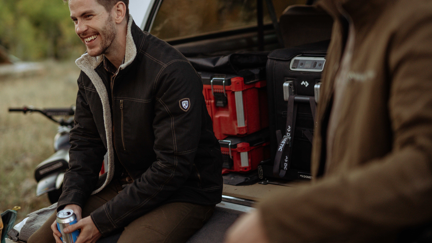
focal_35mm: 66
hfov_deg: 31.8
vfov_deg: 18.2
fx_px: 756
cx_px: 174
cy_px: 67
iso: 640
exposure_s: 1/1000
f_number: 1.4
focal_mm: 50
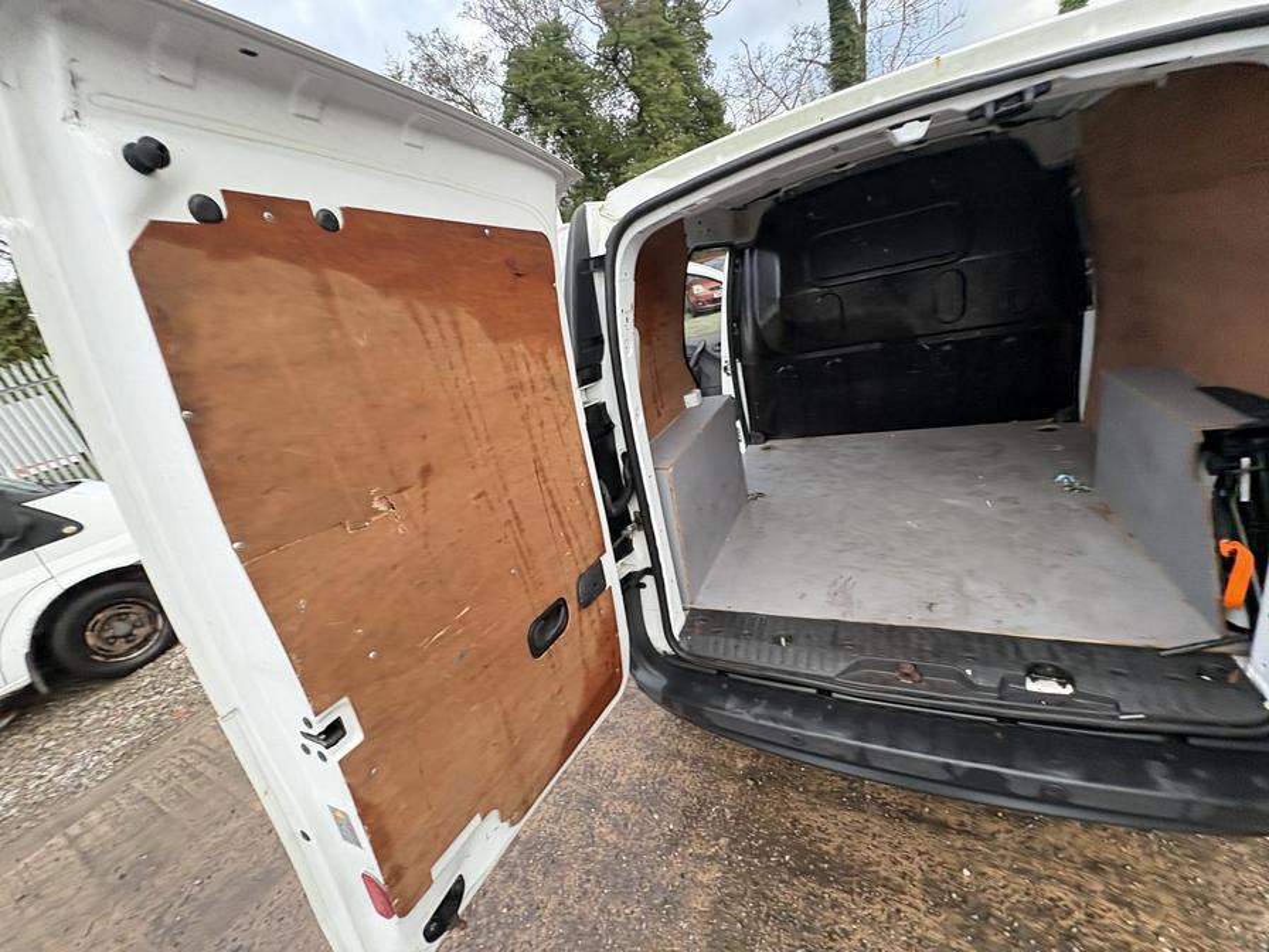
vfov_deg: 85.7
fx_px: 513
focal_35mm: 14
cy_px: 476
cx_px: 634
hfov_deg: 102.1
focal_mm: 2.22
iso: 100
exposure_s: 1/100
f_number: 2.2
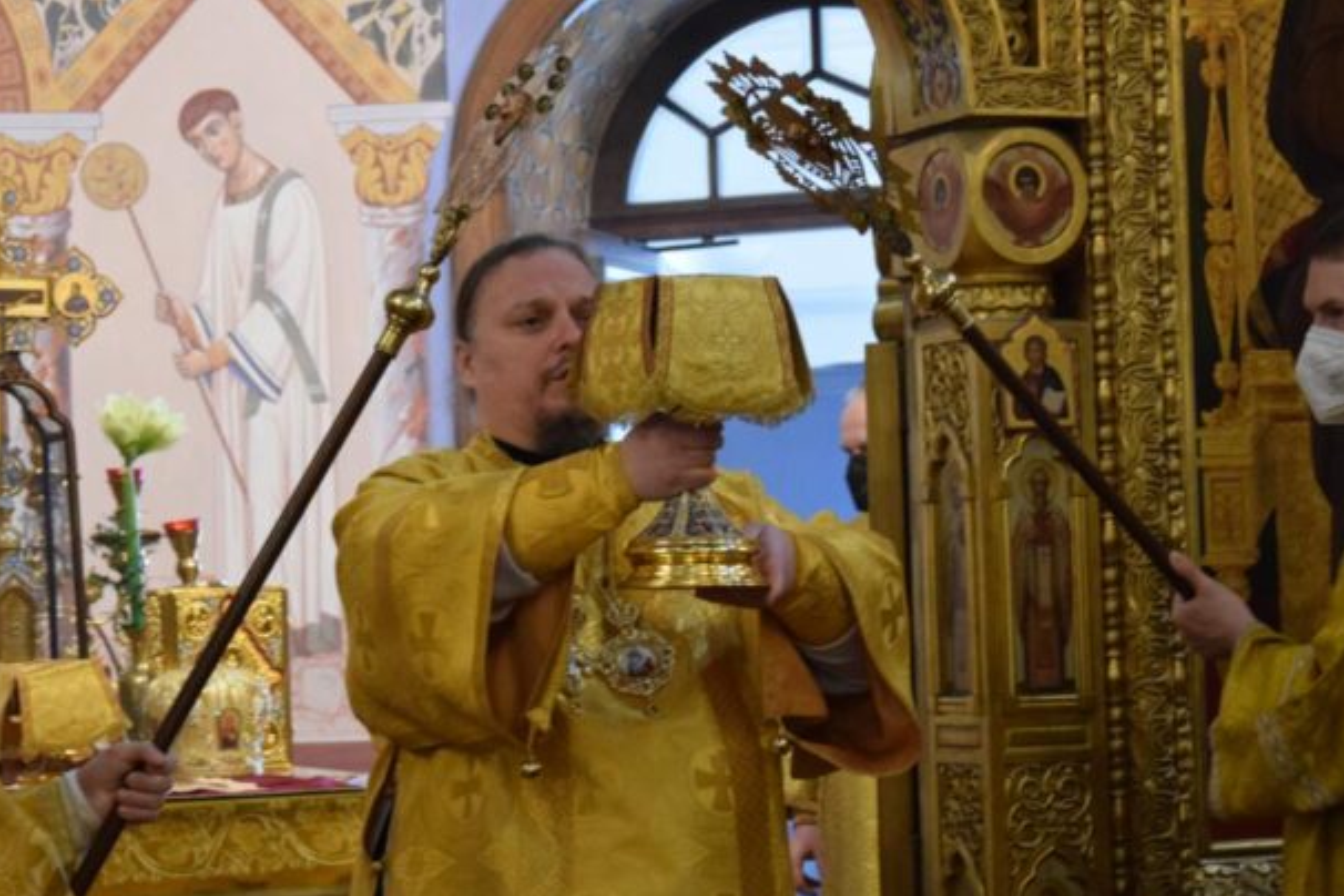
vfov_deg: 14.4
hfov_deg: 21.5
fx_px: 3546
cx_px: 619
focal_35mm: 95
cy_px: 495
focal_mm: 50
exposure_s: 1/60
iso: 3200
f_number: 5
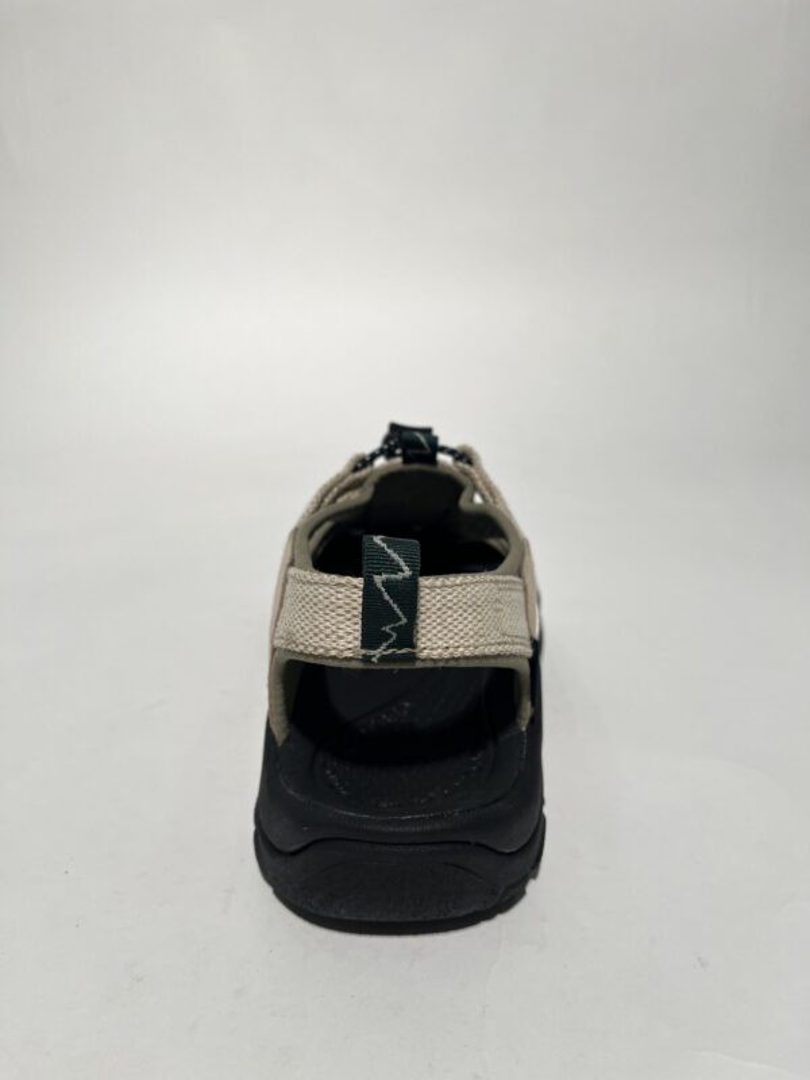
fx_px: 811
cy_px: 540
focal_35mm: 26
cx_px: 405
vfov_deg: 67.3
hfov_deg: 53.1
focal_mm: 5.1
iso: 50
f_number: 1.6
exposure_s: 1/508
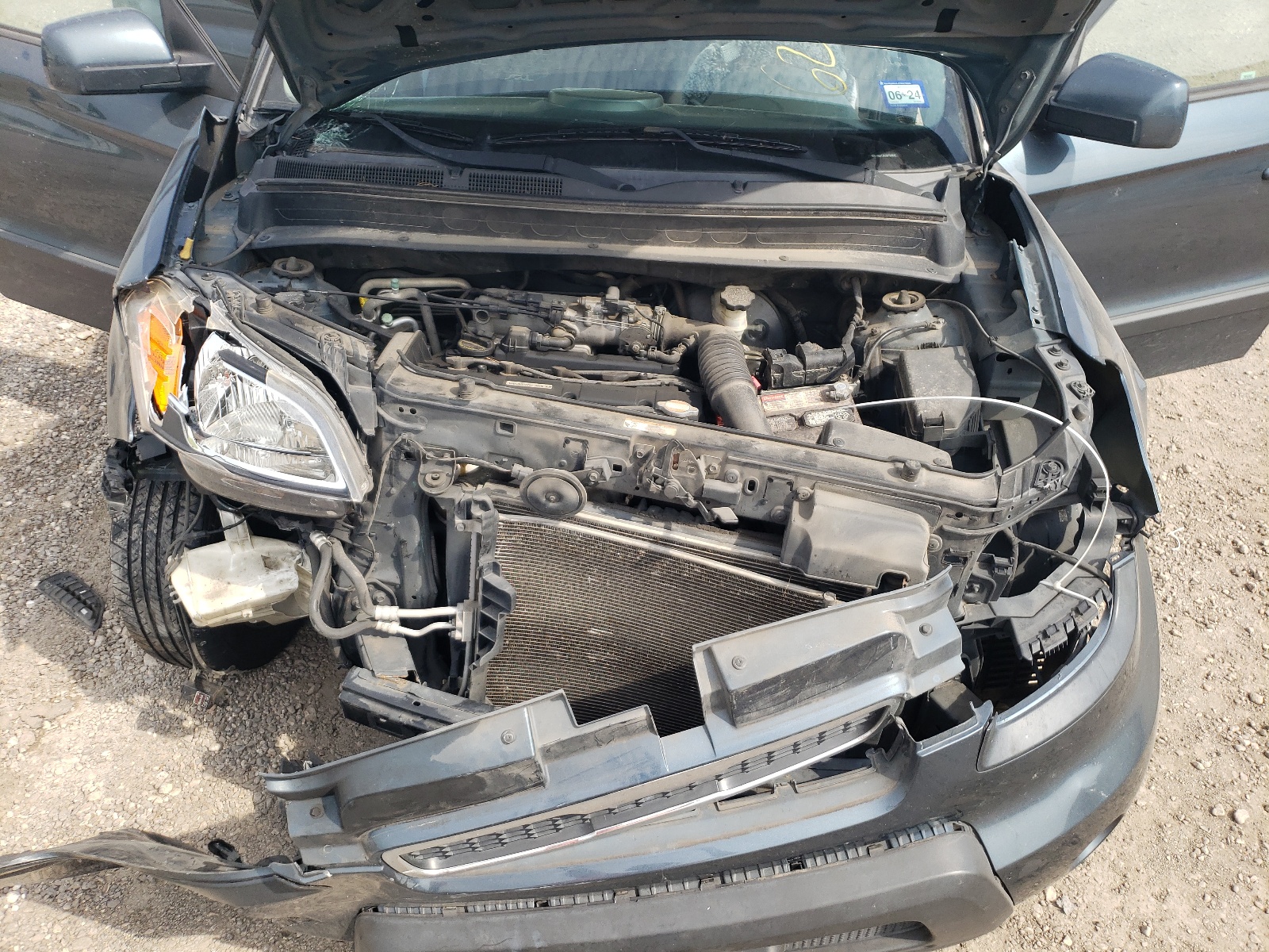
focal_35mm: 26
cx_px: 634
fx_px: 953
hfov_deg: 67.3
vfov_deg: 53.1
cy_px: 476
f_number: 1.5
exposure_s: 1/1429
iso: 50
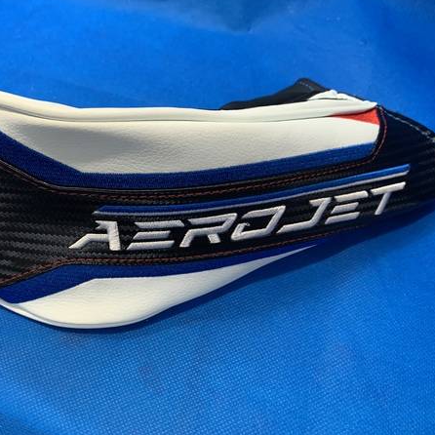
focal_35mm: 33
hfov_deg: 49.4
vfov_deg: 49.7
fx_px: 469
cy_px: 211
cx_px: 169
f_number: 1.8
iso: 100
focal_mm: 4.25
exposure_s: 1/60
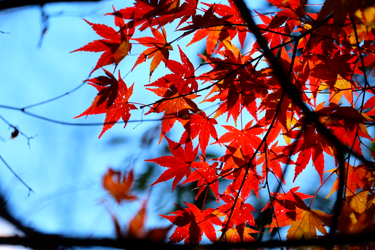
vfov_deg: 4.0
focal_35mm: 345
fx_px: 3594
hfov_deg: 6.0
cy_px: 125
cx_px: 188
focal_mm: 230
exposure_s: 1/210
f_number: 6.7
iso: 200
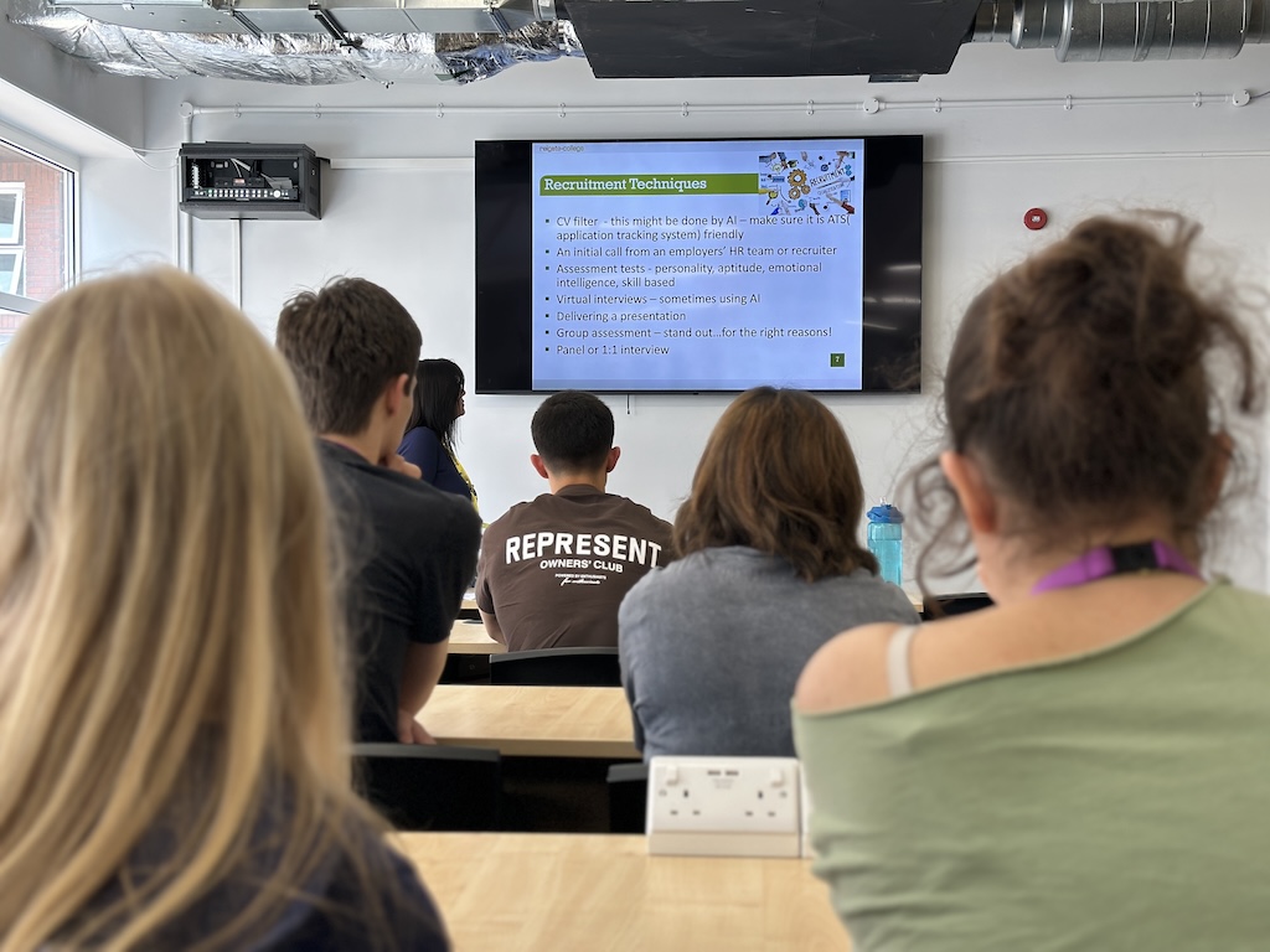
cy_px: 476
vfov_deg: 30.3
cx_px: 635
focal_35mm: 48
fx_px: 1761
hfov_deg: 39.7
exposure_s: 1/162
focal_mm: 6.86
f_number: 1.78
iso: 64
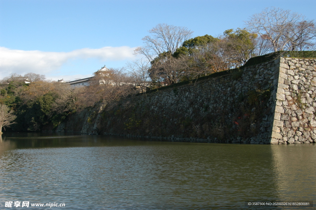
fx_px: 316
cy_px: 105
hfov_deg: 53.2
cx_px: 158
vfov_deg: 36.8
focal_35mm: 36
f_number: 8
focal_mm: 24
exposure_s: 1/250
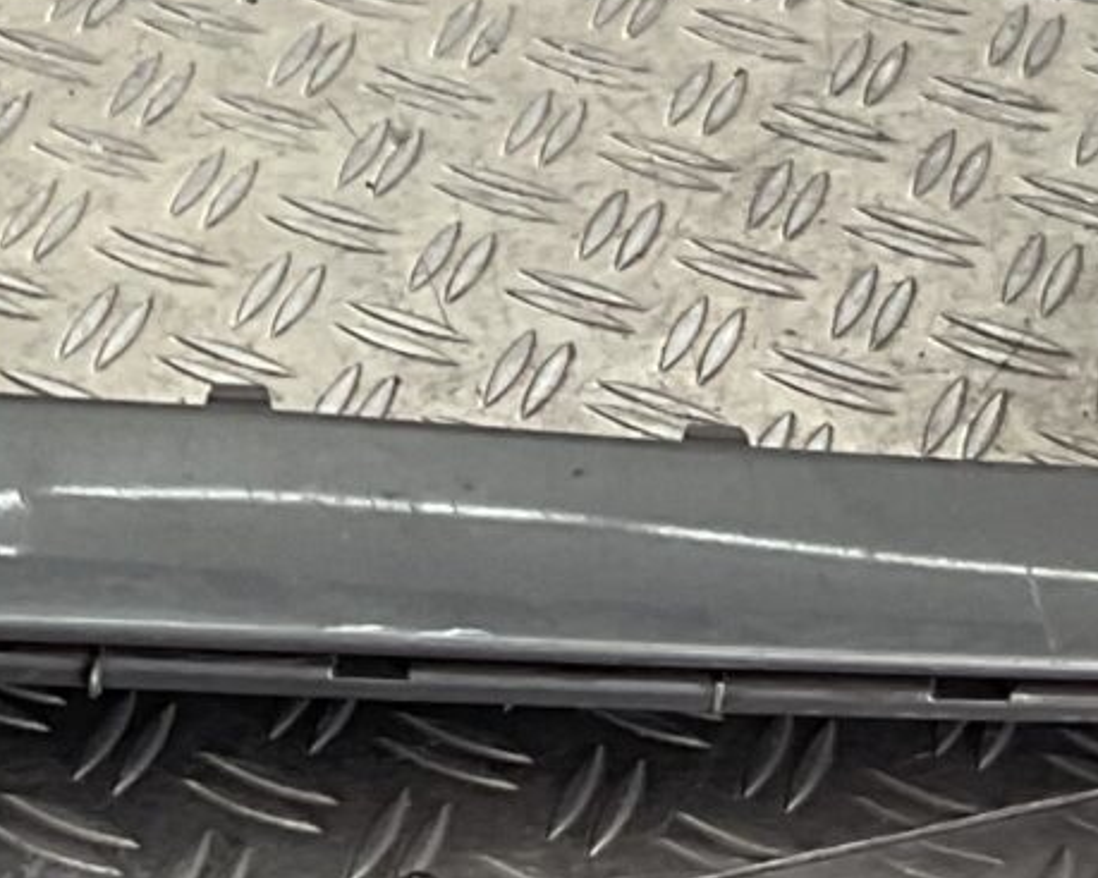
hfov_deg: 11.9
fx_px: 5133
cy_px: -725
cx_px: -335
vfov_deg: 9.3
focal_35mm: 158
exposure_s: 1/100
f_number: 1.8
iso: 20
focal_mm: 3
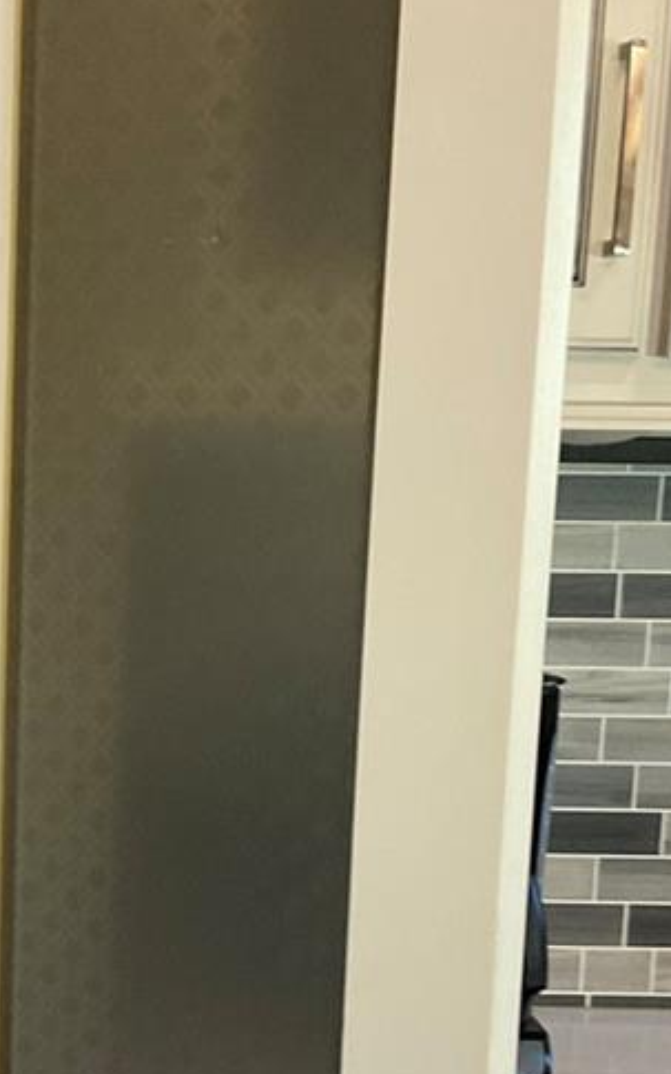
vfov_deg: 26.7
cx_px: -78
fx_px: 2224
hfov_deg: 16.6
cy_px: 822
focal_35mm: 76
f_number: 1.8
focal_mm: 3
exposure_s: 1/60
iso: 200
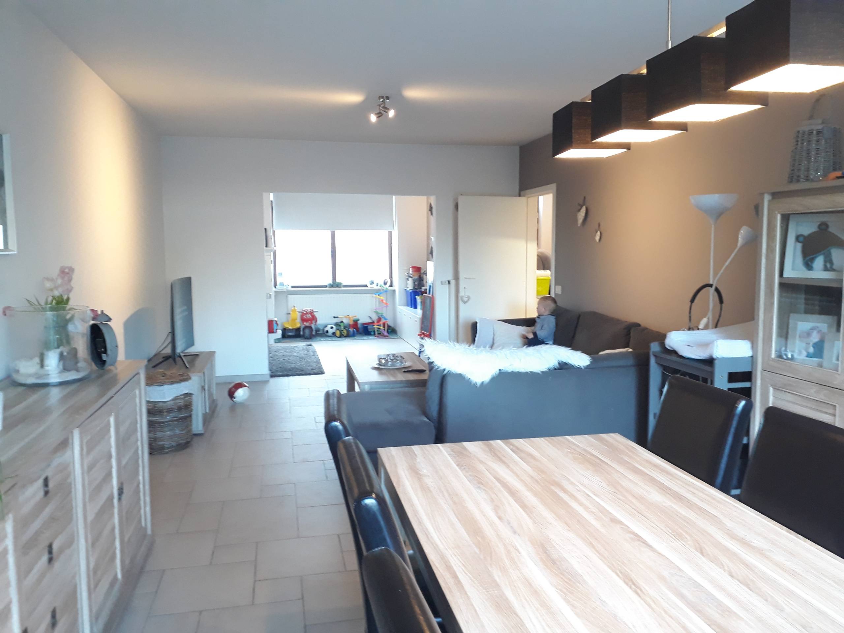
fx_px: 658
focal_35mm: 27
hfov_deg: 65.3
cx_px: 422
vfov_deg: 51.4
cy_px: 316
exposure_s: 1/33
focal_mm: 3.6
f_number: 1.9
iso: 200
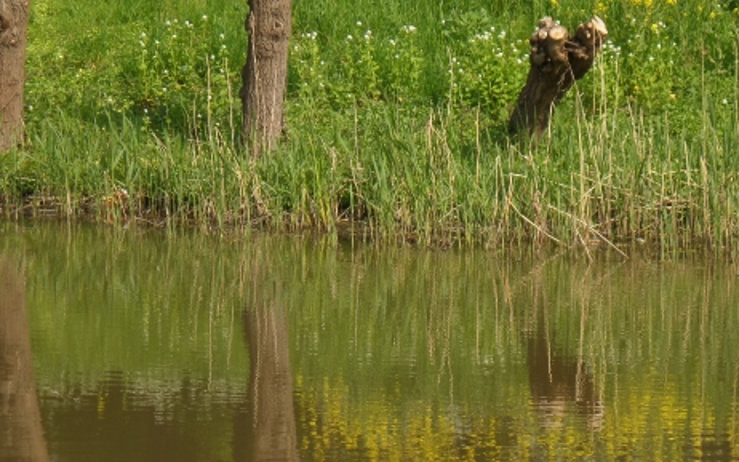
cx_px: 422
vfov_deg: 6.3
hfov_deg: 10.1
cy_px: 201
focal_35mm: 207
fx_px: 4170
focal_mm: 25.2
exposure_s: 1/500
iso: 100
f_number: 4.2
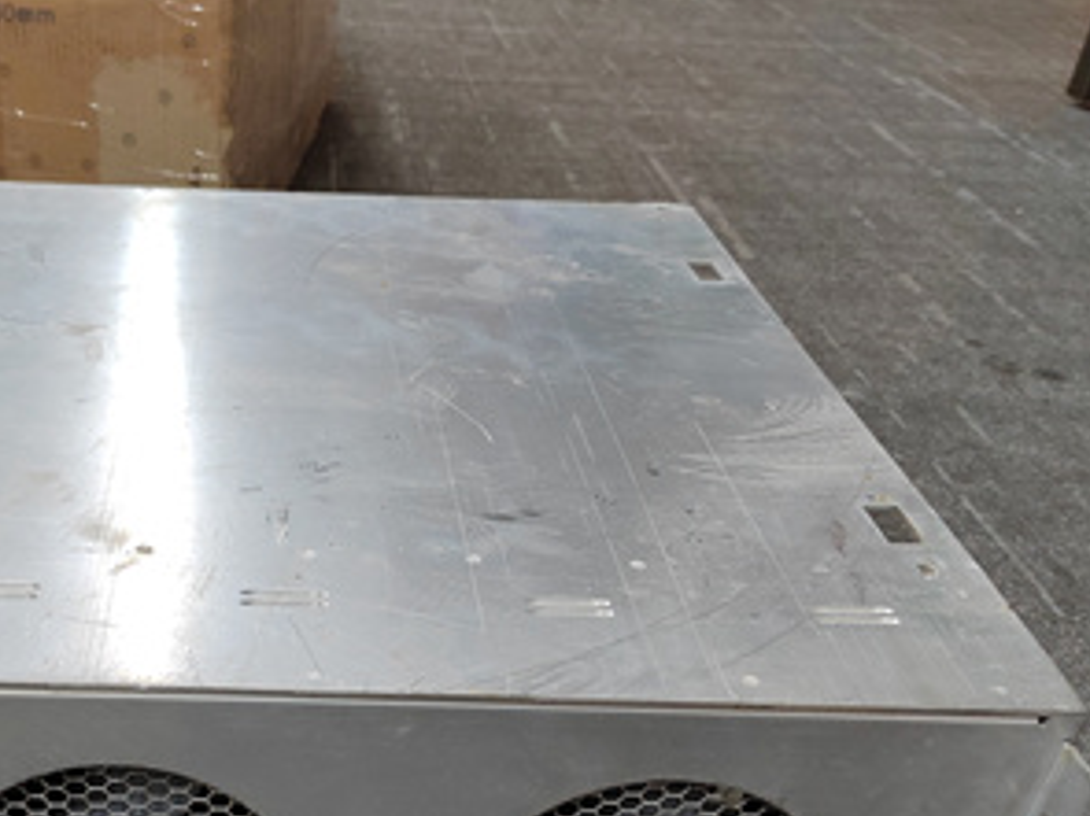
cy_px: 648
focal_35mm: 39
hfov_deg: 46.1
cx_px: 270
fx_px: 1228
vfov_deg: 35.6
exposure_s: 1/100
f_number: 1.9
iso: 1222
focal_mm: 5.52
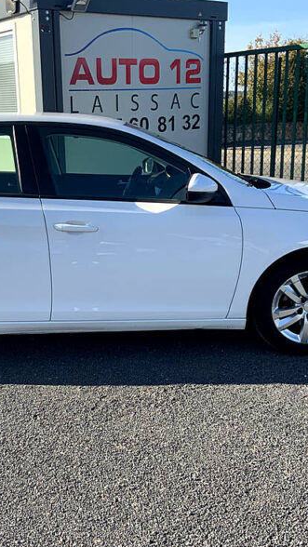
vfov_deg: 47.3
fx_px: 624
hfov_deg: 27.5
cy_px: 274
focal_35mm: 43
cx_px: 92
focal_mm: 3
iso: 16
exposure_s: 1/978
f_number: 1.8
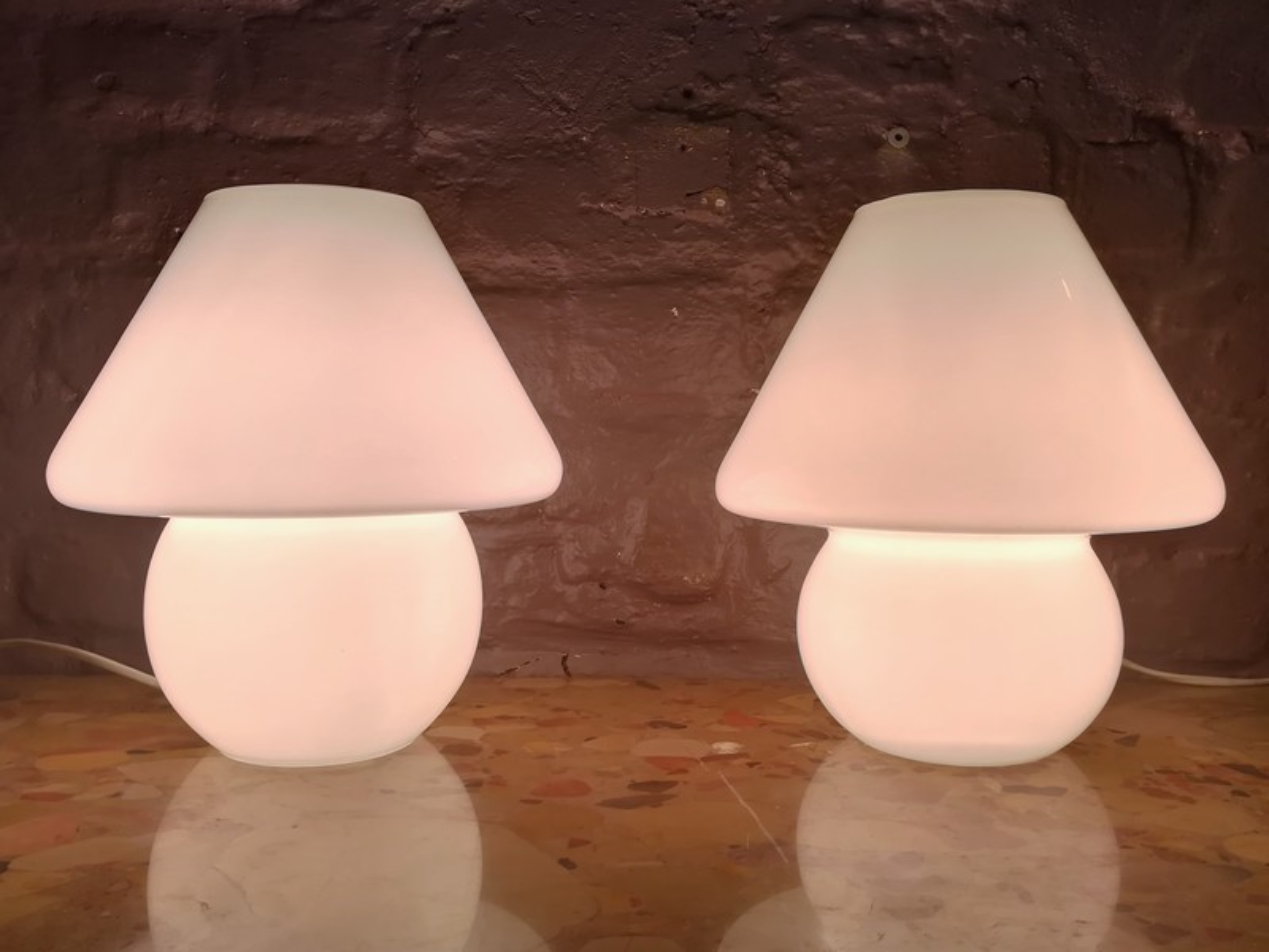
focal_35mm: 26
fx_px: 953
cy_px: 476
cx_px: 634
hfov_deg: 67.3
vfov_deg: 53.1
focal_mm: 3.83
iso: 50
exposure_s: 1/105
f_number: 2.2
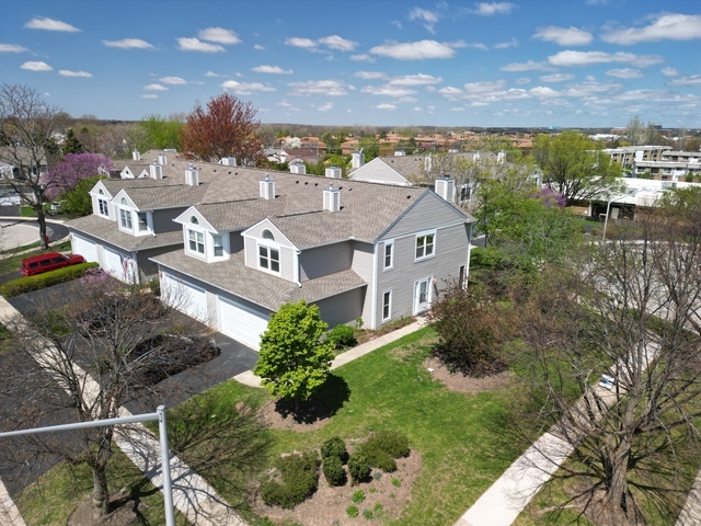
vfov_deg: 56.8
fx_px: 486
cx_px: 350
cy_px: 263
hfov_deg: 71.6
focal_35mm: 24
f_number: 1.7
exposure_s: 1/1250
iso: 120
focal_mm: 6.72
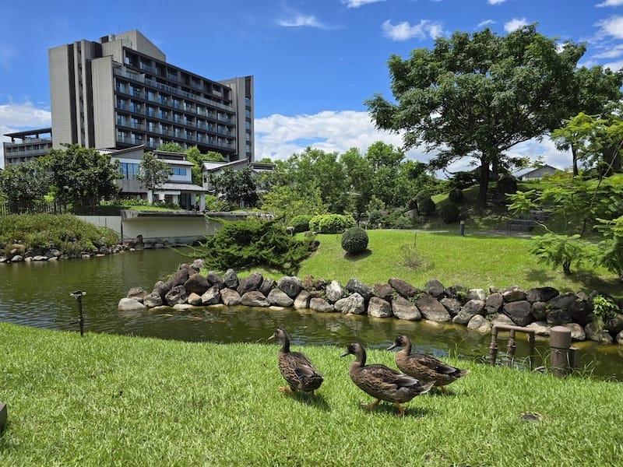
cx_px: 312
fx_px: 414
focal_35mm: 23
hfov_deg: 73.9
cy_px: 234
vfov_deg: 58.9
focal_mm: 6.3
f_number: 1.7
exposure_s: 1/909
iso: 12
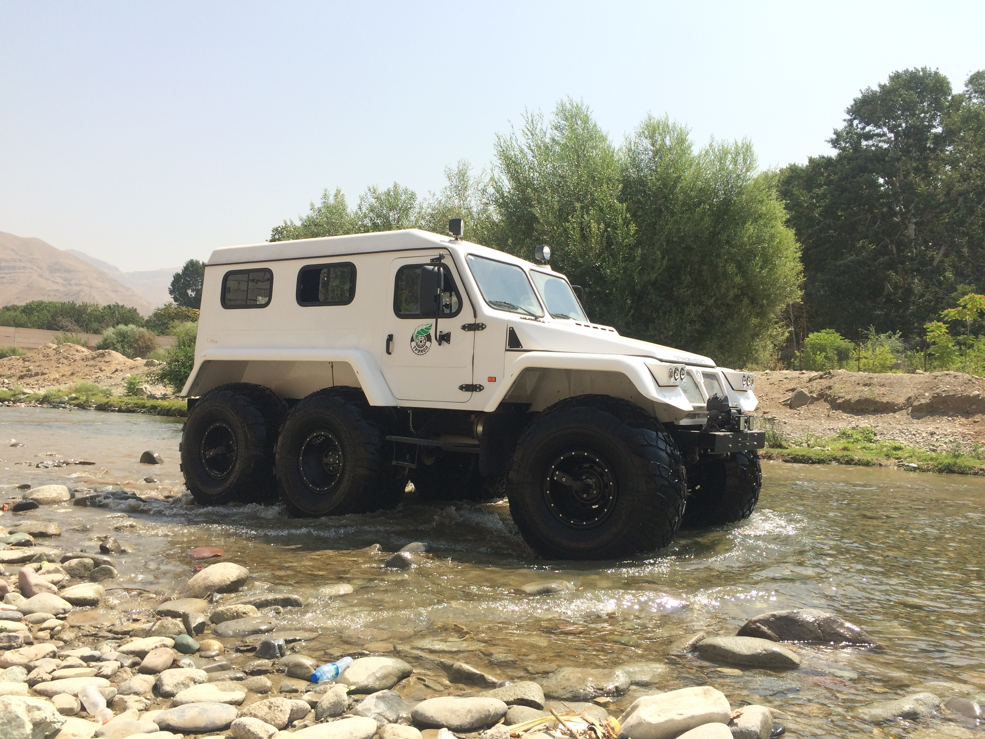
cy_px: 370
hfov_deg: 61.7
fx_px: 825
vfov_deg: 48.2
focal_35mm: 29
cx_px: 492
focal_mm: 4.15
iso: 32
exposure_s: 1/1368
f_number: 2.2
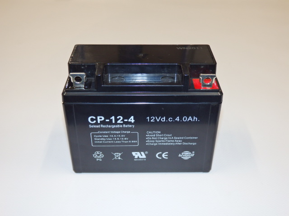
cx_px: 144
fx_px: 334
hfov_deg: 46.8
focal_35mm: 40
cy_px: 108
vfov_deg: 36.0
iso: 200
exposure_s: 1/40
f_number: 3.7
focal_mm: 7.3
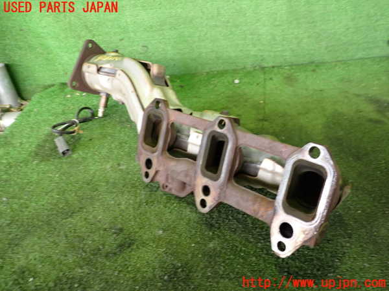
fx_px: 337
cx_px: 194
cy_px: 146
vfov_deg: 46.8
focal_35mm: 30
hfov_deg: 60.0
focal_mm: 5.4
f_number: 2.3
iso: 320
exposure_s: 1/30
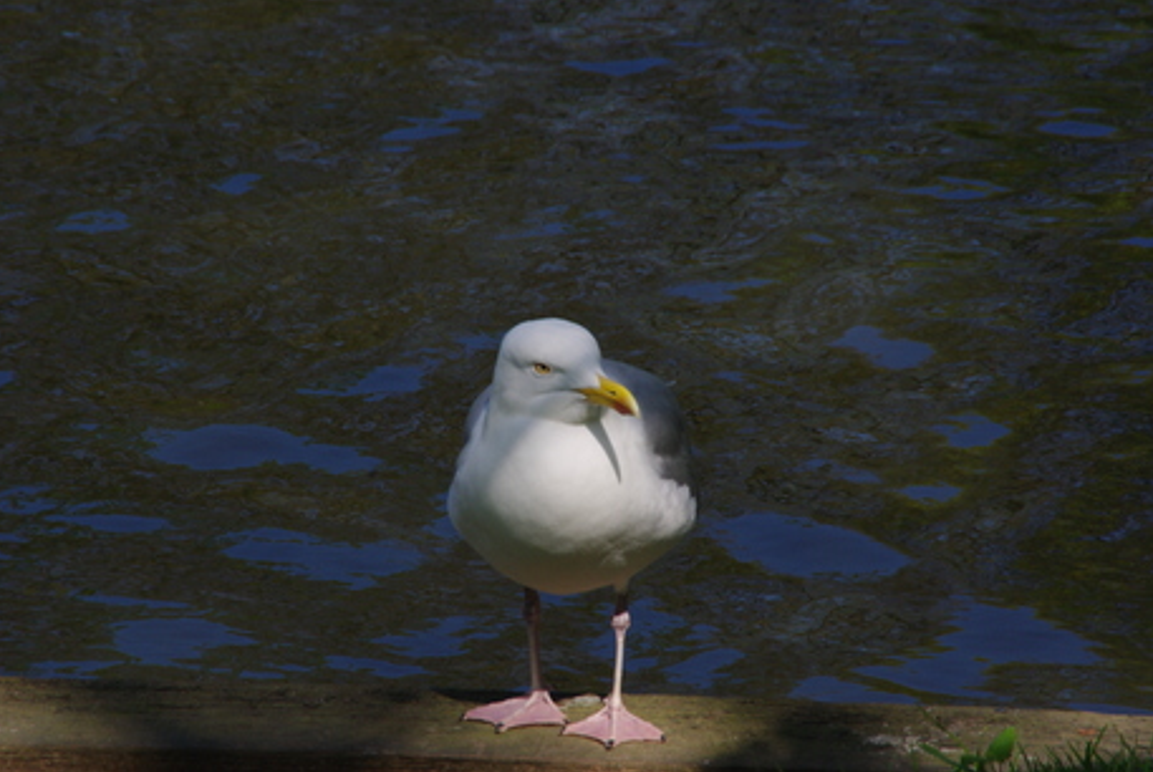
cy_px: 386
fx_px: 9685
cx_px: 575
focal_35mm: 302
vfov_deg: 4.6
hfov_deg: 6.8
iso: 200
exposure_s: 1/125
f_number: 13
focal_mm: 200
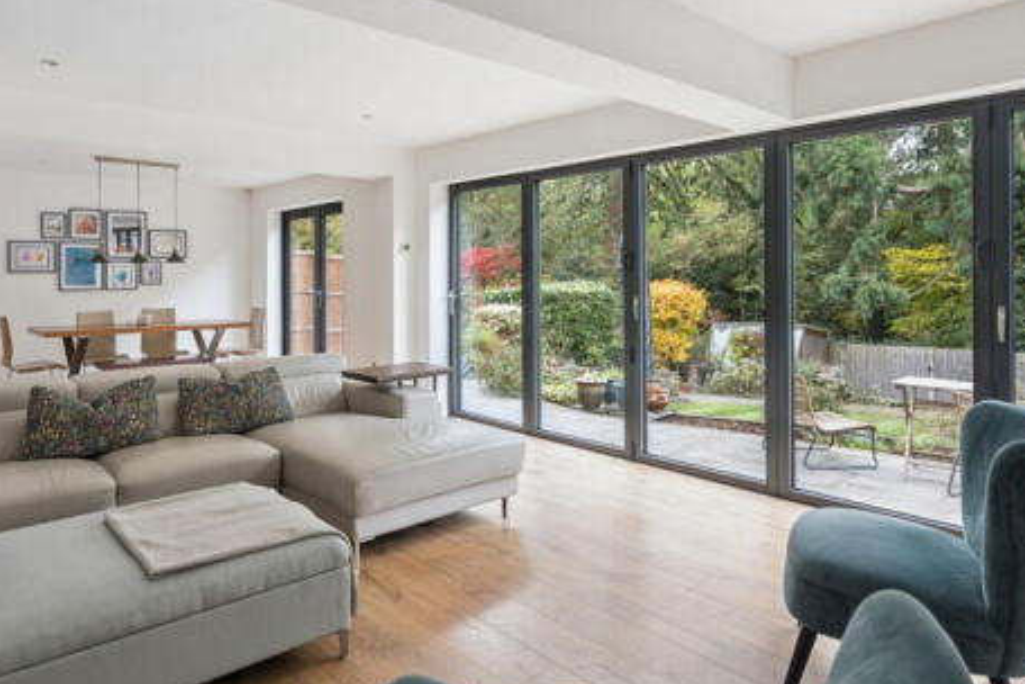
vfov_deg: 54.6
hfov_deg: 75.9
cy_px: 267
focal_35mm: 23
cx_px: 464
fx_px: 655
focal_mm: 16
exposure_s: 1/8
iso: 320
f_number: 5.6
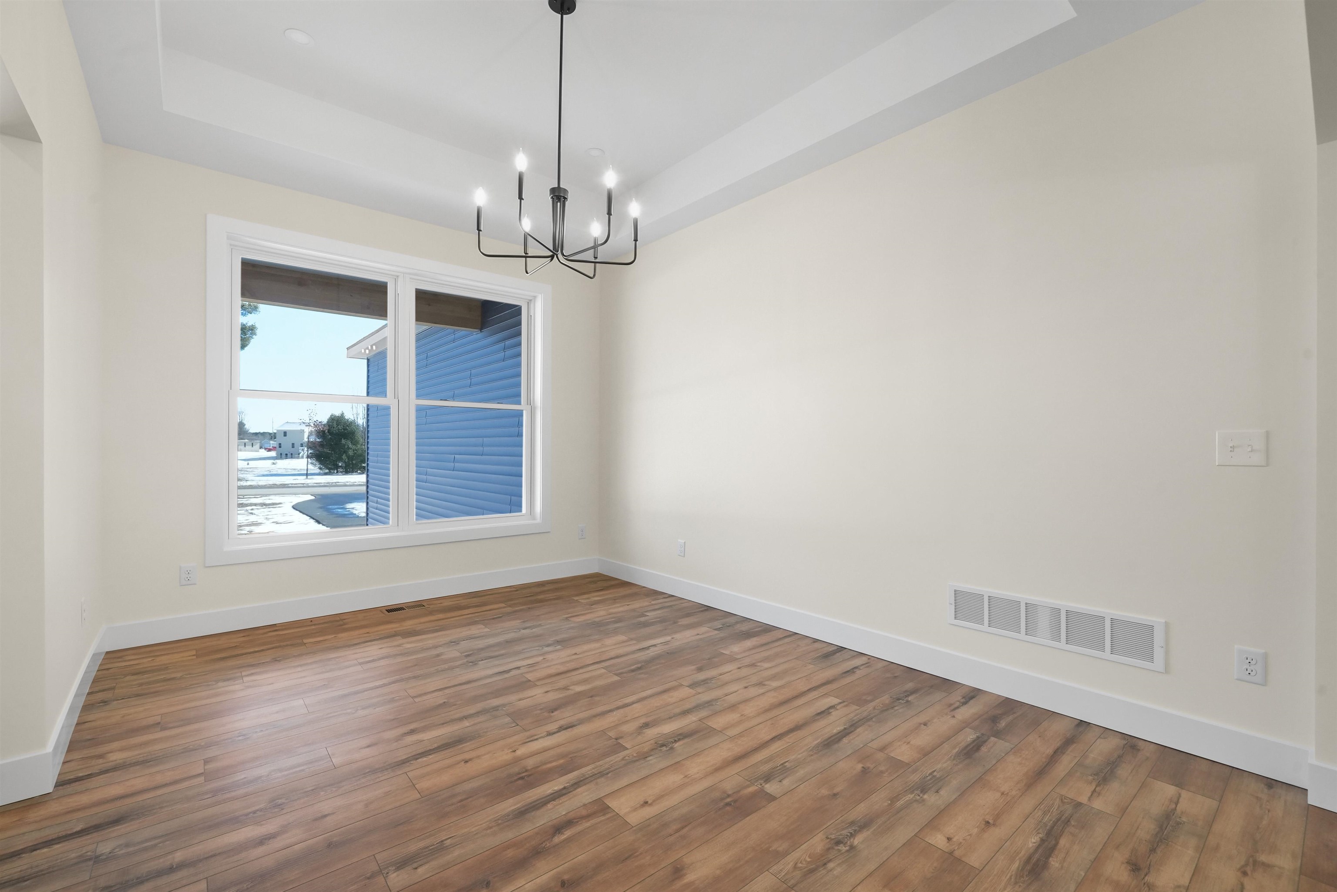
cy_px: 446
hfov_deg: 100.4
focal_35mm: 15
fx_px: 557
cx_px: 668
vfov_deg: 77.4
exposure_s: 1/25
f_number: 10
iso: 2000
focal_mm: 15
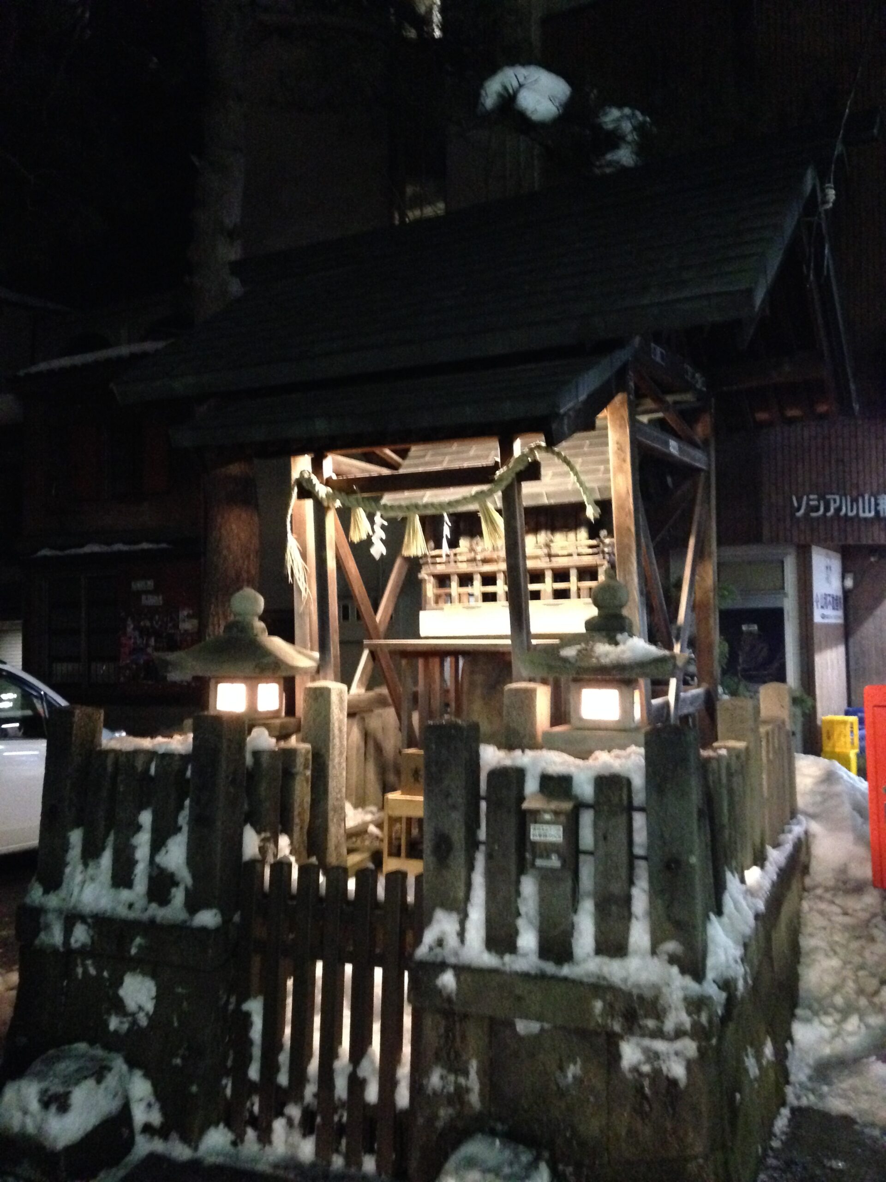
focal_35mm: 33
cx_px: 443
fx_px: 1126
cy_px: 591
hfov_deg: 42.9
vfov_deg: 55.4
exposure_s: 1/15
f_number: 2.4
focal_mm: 4.12
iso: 800
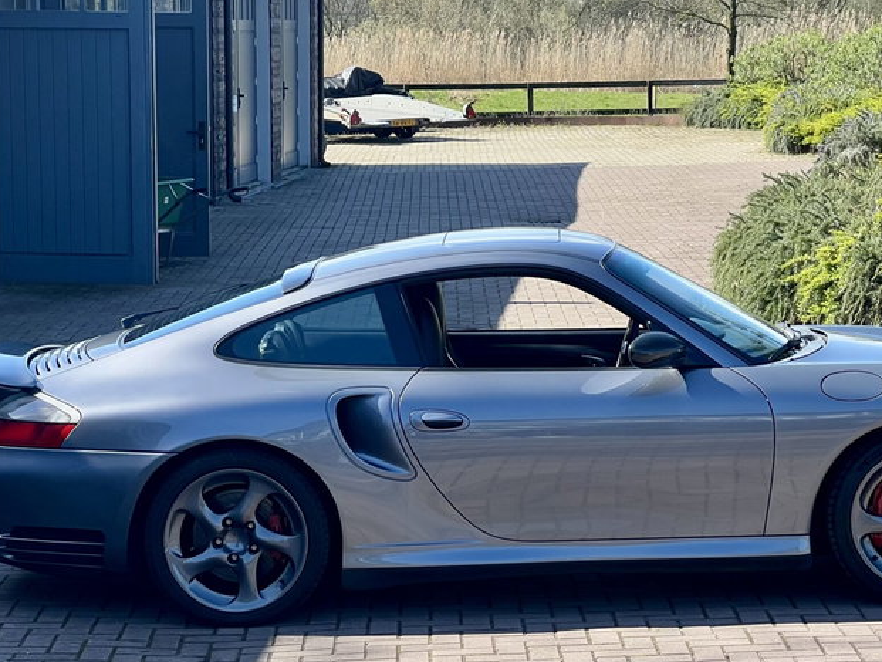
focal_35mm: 127
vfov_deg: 11.7
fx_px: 3237
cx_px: 555
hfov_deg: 15.5
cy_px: 392
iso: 32
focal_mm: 9
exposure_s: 1/320
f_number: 2.8
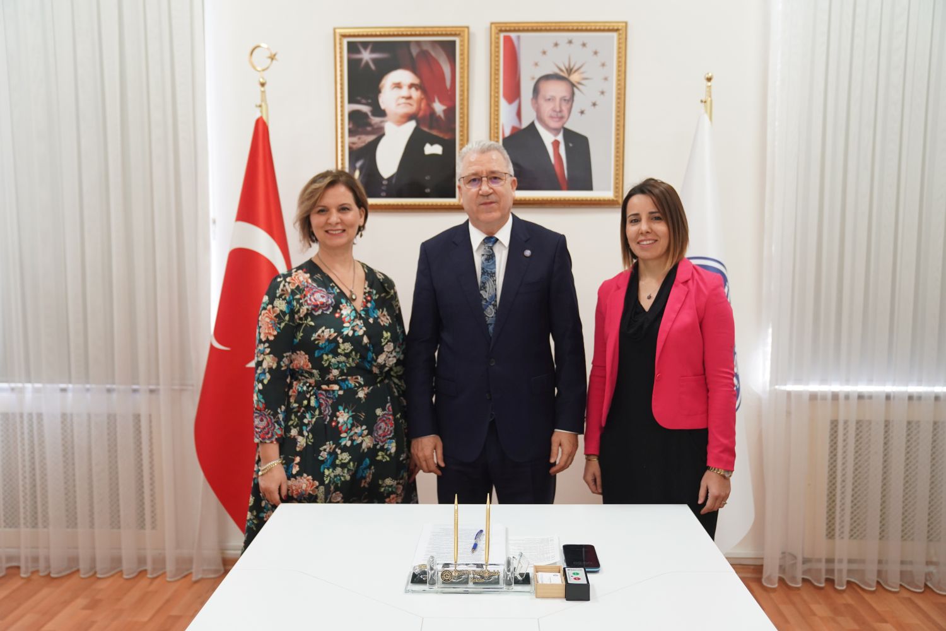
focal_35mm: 33
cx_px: 473
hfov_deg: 57.2
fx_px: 867
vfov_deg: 40.0
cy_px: 316
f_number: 3.2
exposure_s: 1/125
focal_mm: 33
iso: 1600
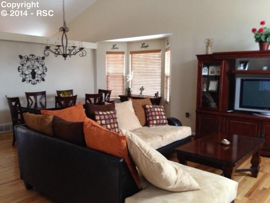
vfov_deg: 42.9
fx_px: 257
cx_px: 135
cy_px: 102
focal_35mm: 33
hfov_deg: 55.4
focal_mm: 4.13
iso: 80
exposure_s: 1/20
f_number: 2.4
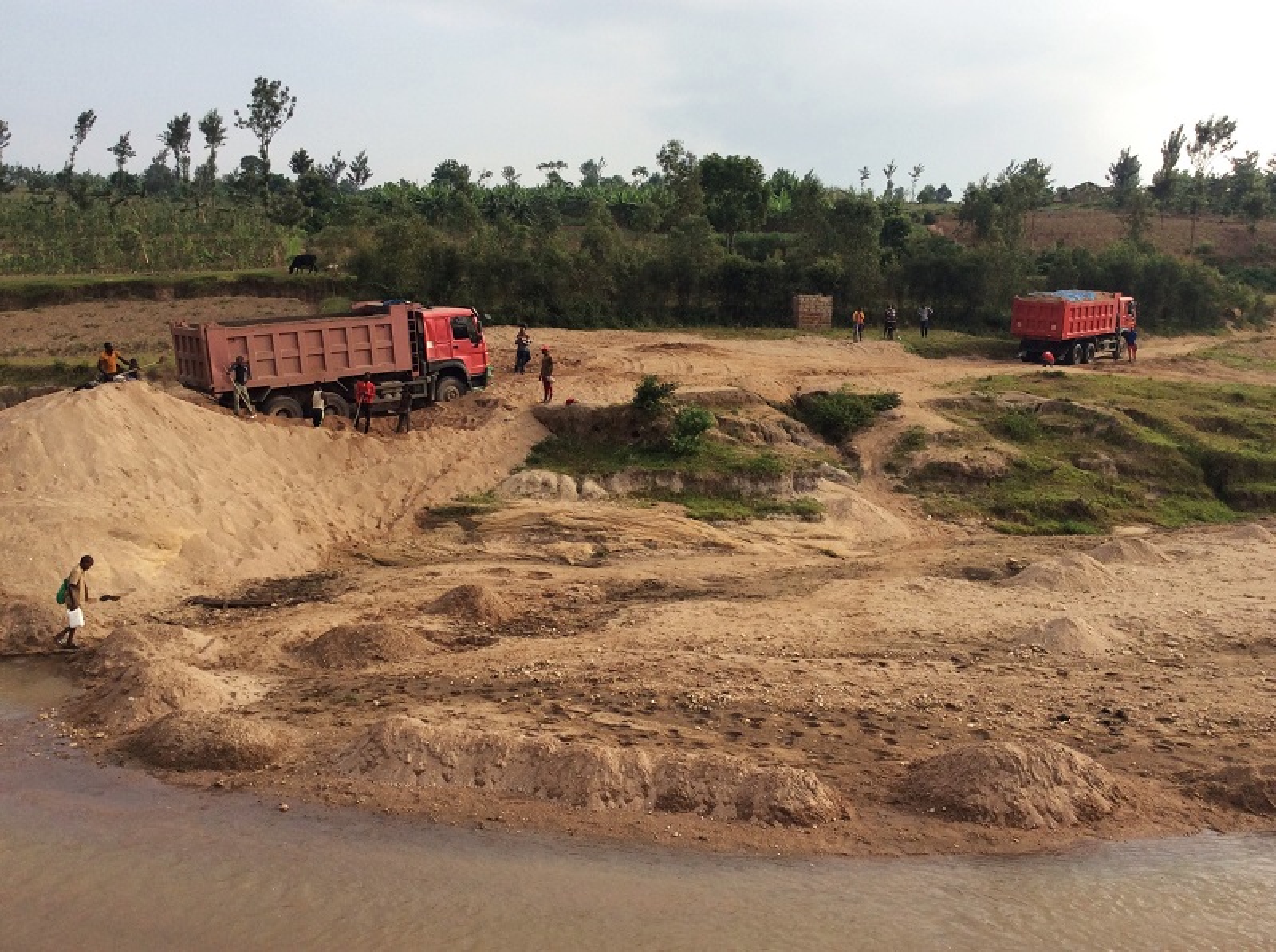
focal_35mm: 32
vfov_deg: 44.0
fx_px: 1177
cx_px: 638
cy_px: 476
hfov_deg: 56.9
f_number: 2.4
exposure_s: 1/986
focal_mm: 3.3
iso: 32
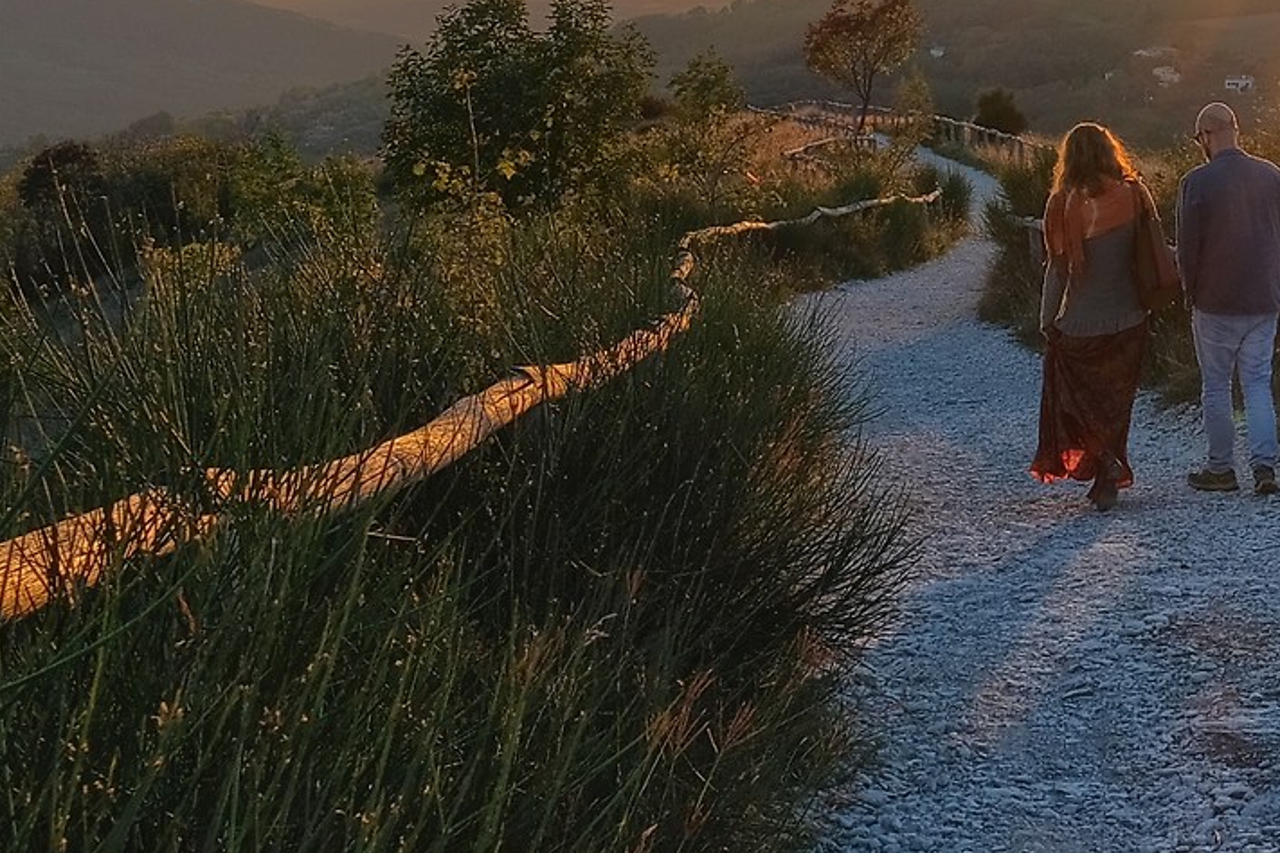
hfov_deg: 23.9
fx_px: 2880
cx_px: 1312
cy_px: 220
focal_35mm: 81
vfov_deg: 16.8
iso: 200
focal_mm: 16
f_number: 8
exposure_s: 1/170
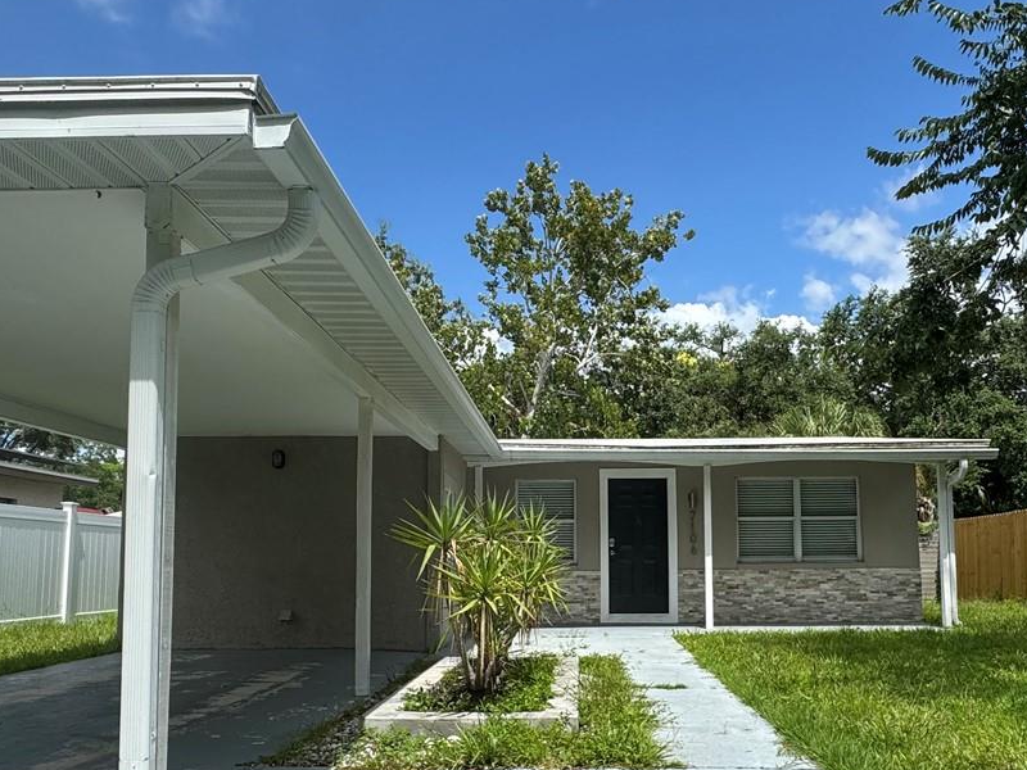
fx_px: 831
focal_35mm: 28
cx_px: 570
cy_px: 506
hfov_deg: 63.3
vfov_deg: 49.0
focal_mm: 2.22
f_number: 2.2
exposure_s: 1/1789
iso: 50
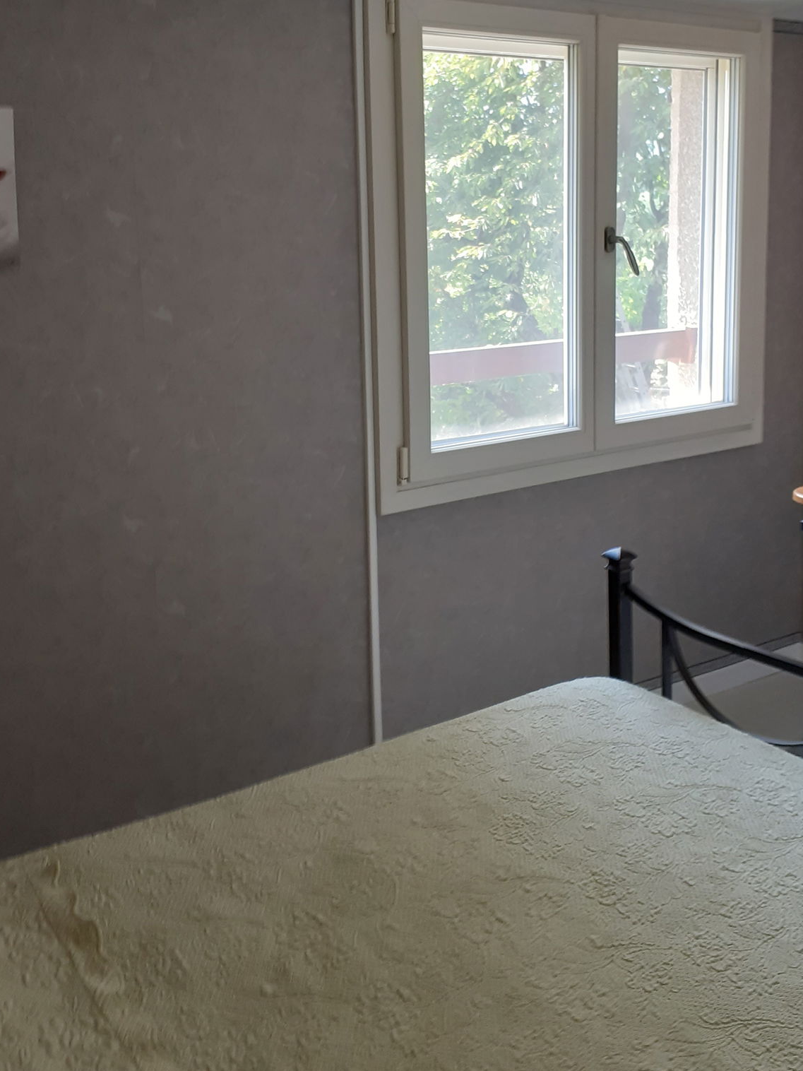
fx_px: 1175
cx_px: 458
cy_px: 380
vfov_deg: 48.4
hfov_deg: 37.6
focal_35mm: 38
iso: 64
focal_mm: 3.6
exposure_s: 1/50
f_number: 1.9
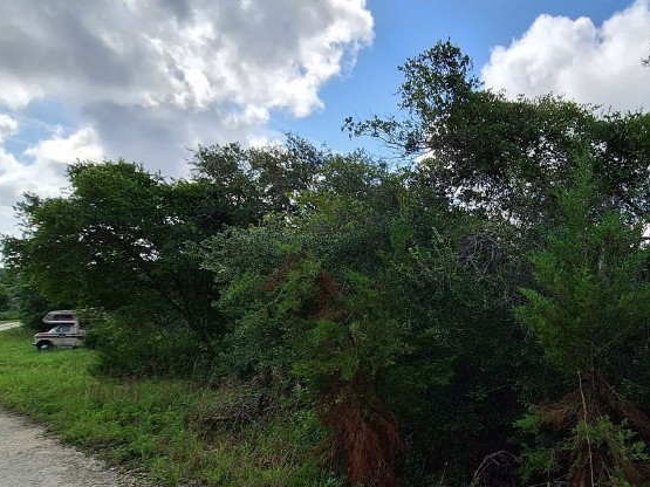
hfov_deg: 68.9
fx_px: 451
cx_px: 451
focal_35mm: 24
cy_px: 290
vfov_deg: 56.4
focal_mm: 1.74
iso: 40
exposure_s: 1/2198
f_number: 2.2
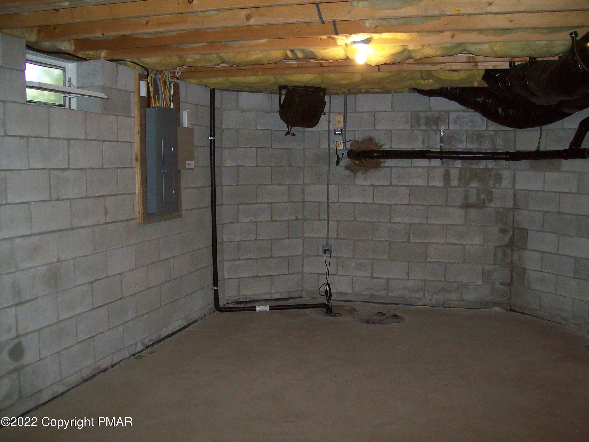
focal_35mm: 36
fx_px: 613
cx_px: 294
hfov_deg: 51.4
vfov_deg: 39.7
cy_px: 221
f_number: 2.7
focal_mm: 6
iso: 200
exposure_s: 1/64
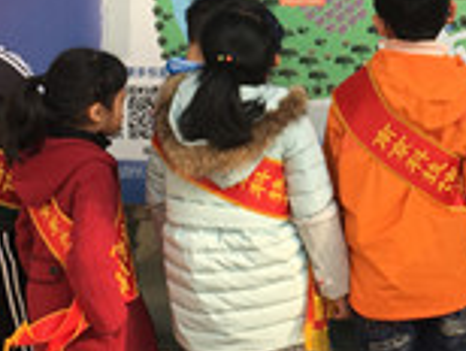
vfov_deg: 15.6
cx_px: 415
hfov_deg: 20.4
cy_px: 59
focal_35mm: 94
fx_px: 1267
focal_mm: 4.15
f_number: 2.2
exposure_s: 1/561
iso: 25
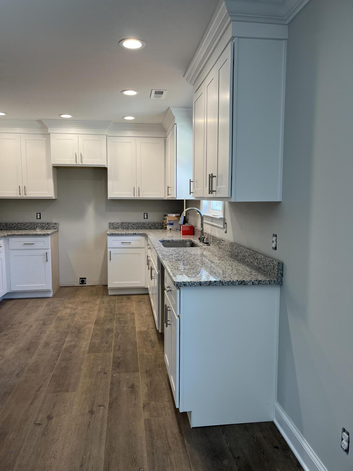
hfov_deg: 53.1
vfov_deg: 67.3
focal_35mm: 26
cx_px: 176
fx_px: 354
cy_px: 236
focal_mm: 5.1
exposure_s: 1/120
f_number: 1.6
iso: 50
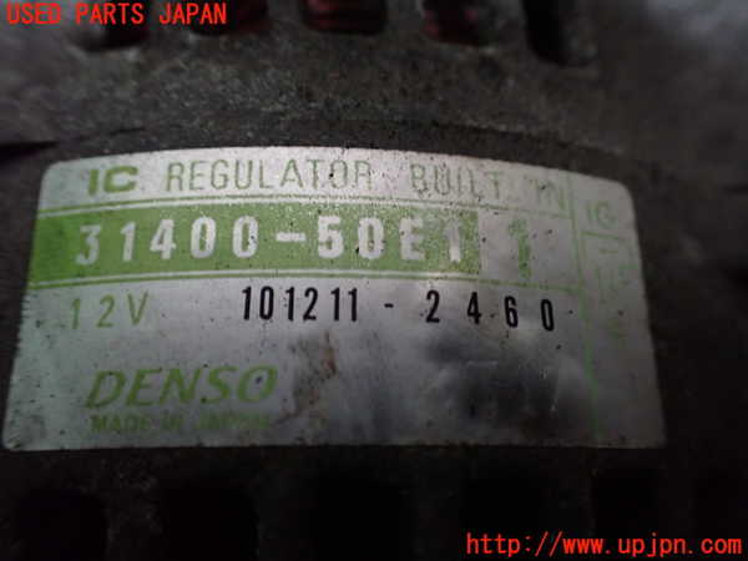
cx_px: 374
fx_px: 648
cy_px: 280
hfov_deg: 60.0
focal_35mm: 30
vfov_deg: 46.8
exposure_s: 1/30
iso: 800
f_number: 2.3
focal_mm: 5.4
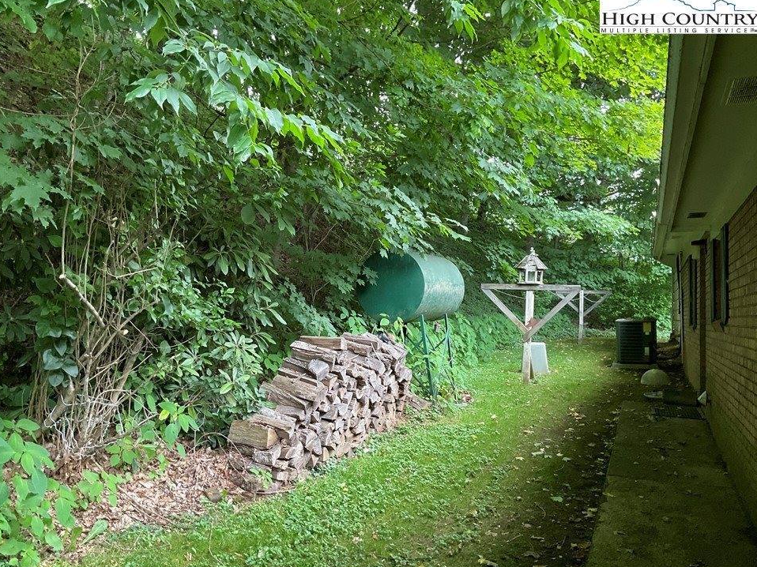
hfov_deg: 58.3
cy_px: 297
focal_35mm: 31
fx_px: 678
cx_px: 356
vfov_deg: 45.4
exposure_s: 1/60
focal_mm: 3
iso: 160
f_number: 1.8
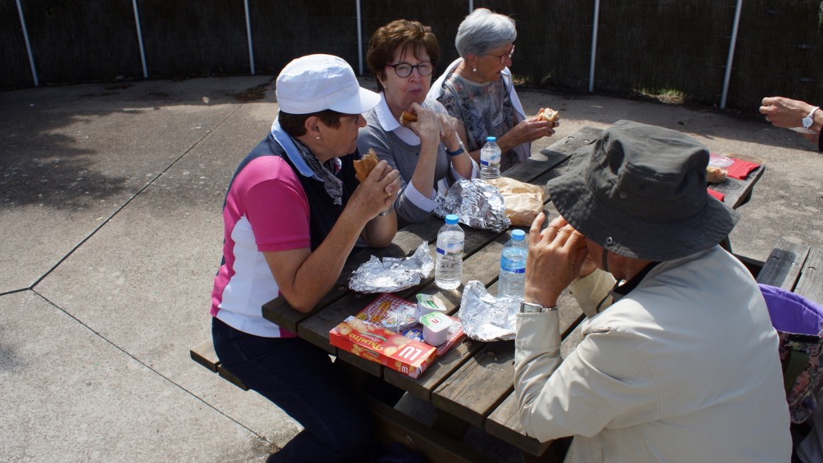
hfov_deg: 61.0
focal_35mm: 32
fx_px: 698
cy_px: 213
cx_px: 411
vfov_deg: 36.6
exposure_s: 1/320
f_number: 5.6
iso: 100
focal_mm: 20
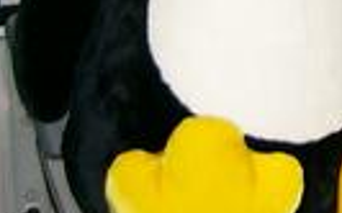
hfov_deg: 10.5
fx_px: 1761
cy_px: -300
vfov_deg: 6.6
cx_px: 594
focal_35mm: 189
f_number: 2.6
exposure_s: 1/60
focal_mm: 7.6
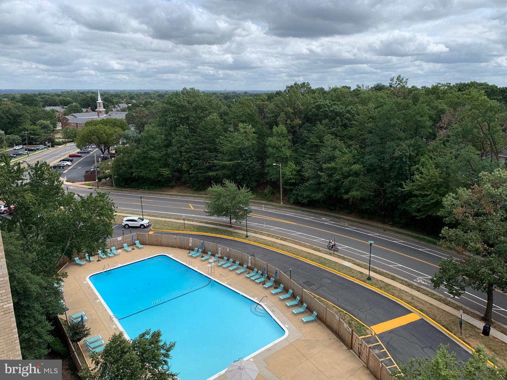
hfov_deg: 67.3
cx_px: 254
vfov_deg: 53.1
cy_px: 190
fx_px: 381
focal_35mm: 26
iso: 25
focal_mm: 4.25
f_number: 1.8
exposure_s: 1/1748
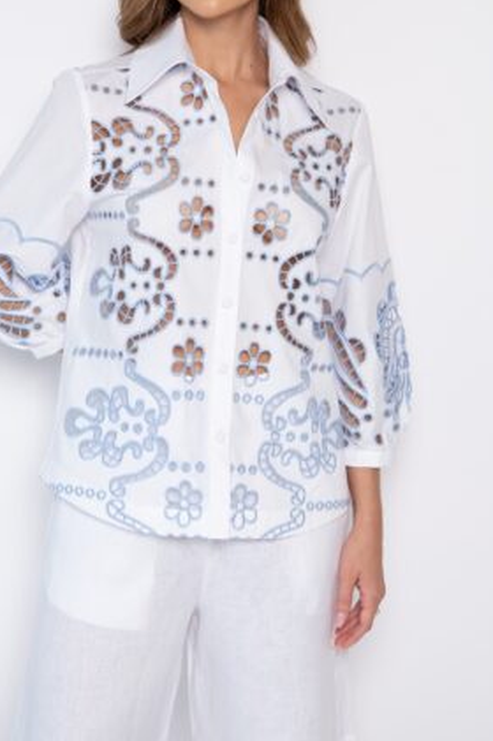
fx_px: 1646
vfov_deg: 25.3
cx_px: 194
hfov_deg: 17.0
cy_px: 286
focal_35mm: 80
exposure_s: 1/160
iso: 250
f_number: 3.5
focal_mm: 56
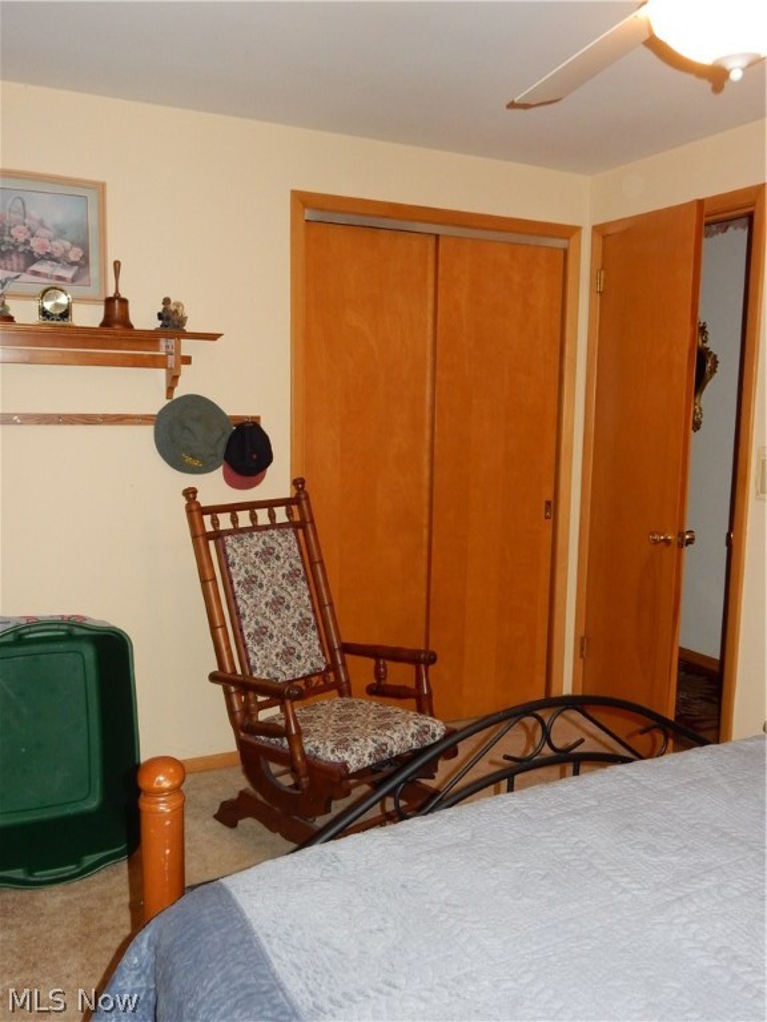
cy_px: 511
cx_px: 384
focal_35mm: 30
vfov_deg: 60.0
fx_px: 886
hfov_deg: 46.8
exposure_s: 1/30
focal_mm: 5.4
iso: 360
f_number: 4
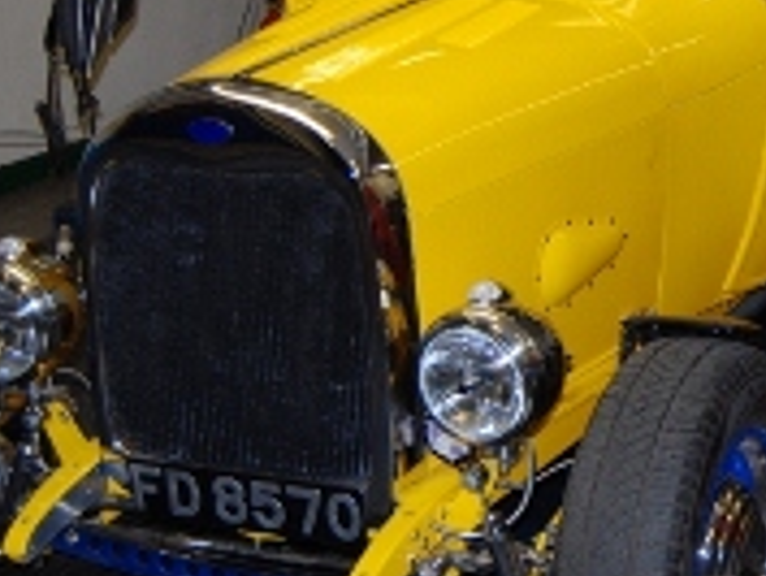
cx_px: 649
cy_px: 178
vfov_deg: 17.5
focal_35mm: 84
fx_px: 1865
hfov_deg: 22.8
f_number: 3.8
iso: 200
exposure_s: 1/60
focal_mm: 23
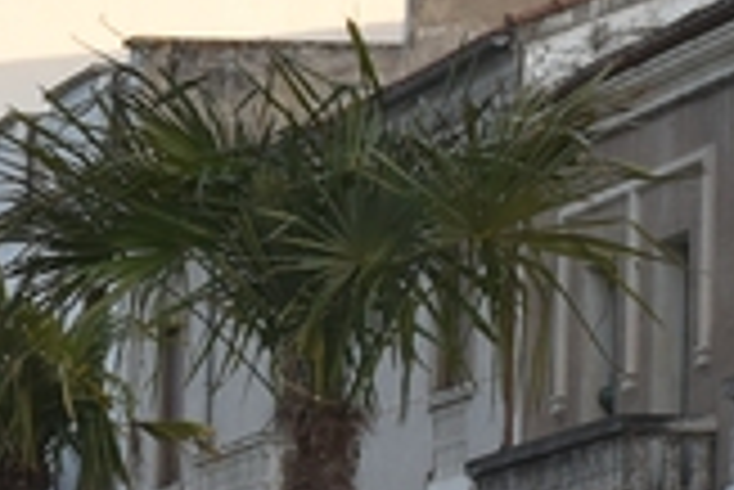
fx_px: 8795
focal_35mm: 431
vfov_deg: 3.2
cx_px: -450
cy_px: 989
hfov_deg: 4.7
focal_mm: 52
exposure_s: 1/200
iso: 400
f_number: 7.1
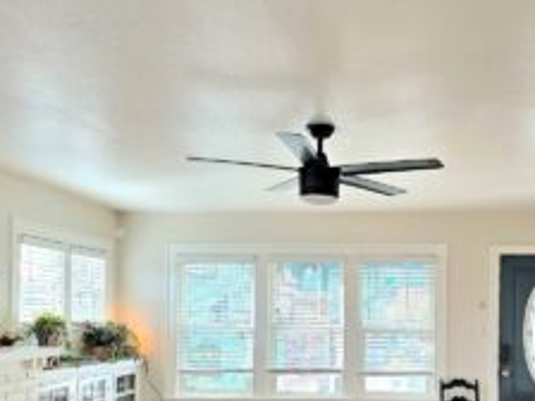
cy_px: 315
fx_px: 634
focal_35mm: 41
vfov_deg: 34.2
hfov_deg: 44.9
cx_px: 368
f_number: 1.7
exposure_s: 1/120
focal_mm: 6.3
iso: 50
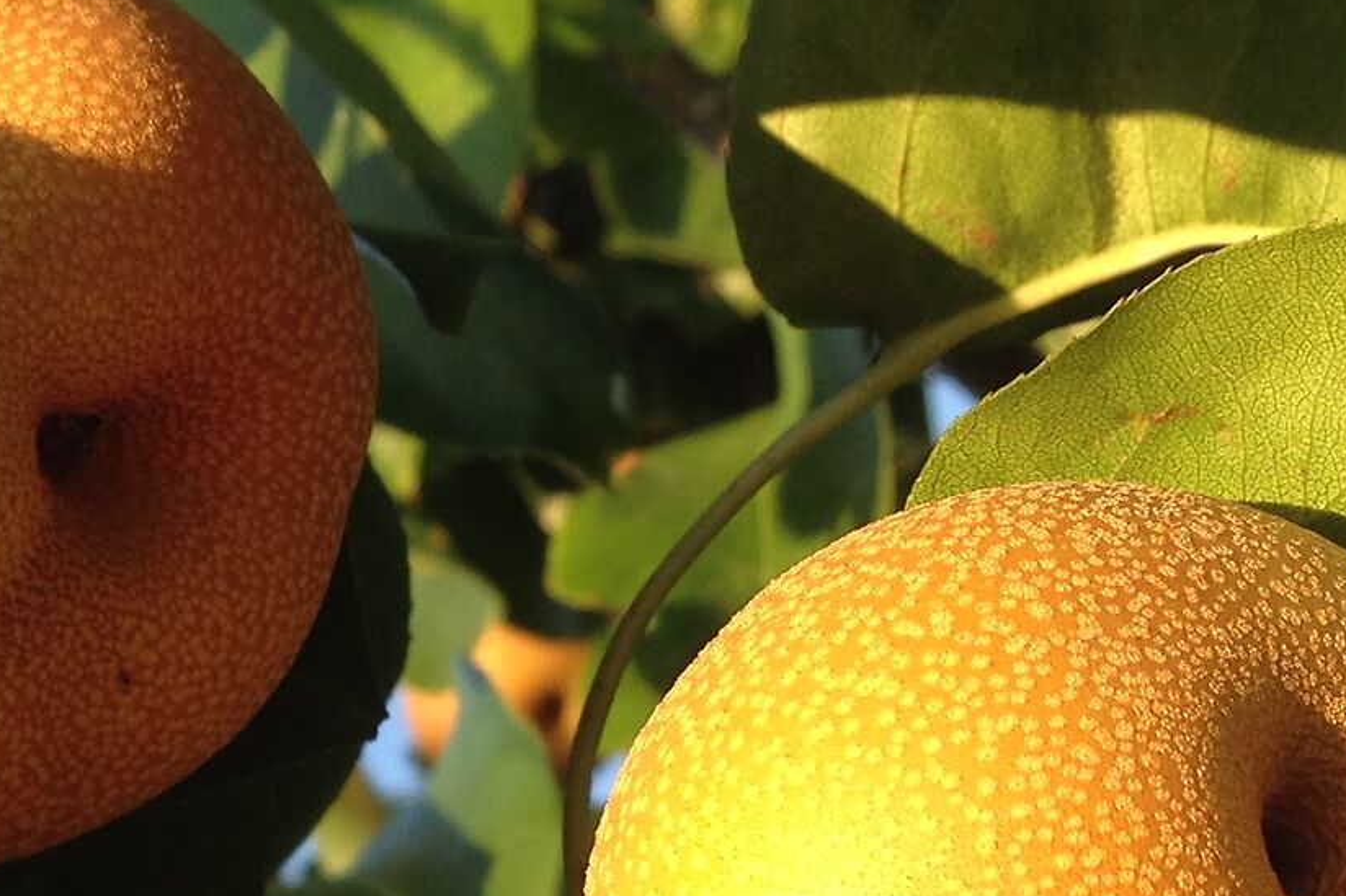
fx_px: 3738
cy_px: 1025
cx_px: 83
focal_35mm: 100
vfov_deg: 13.4
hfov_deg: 19.9
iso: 50
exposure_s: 1/357
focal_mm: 4.12
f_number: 2.4
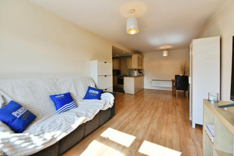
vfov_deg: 81.3
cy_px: 78
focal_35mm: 14
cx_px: 117
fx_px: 91
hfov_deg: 104.2
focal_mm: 14
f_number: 6.3
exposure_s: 1/60
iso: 200
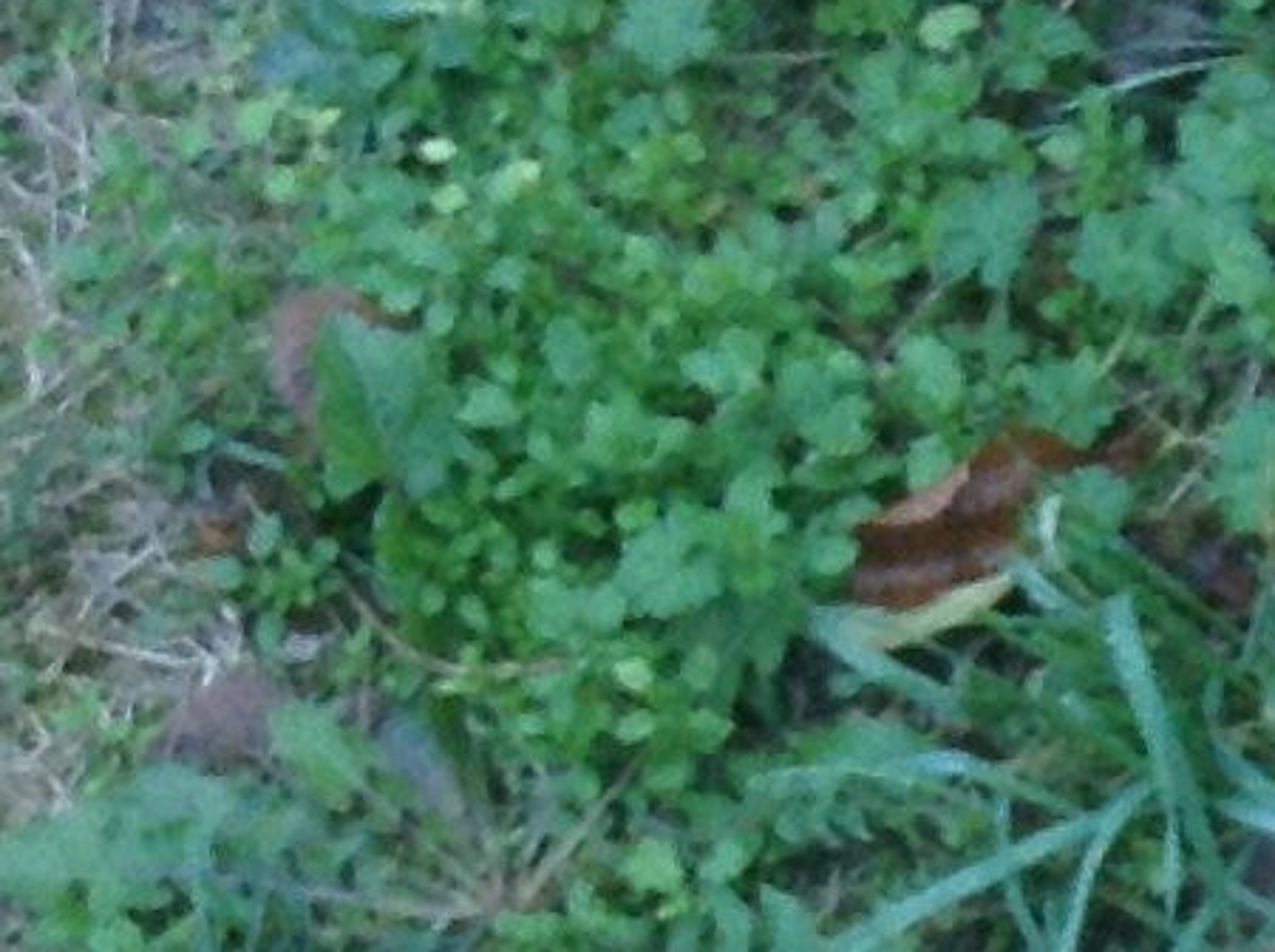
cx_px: 2811
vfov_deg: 7.3
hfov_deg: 9.5
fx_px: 6987
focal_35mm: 190
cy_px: 2363
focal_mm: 3.3
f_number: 2.4
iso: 40
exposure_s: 1/120
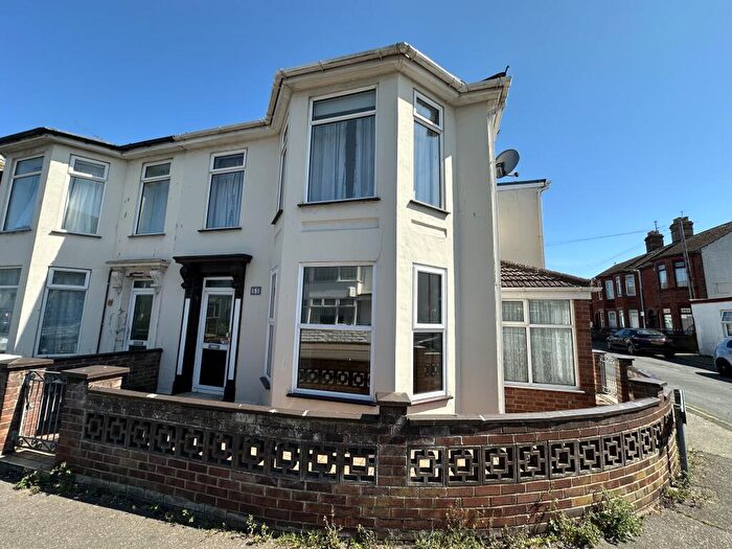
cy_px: 274
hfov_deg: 102.1
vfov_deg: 85.7
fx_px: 296
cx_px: 366
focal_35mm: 14
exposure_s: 1/1553
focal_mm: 2.22
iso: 50
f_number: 2.2
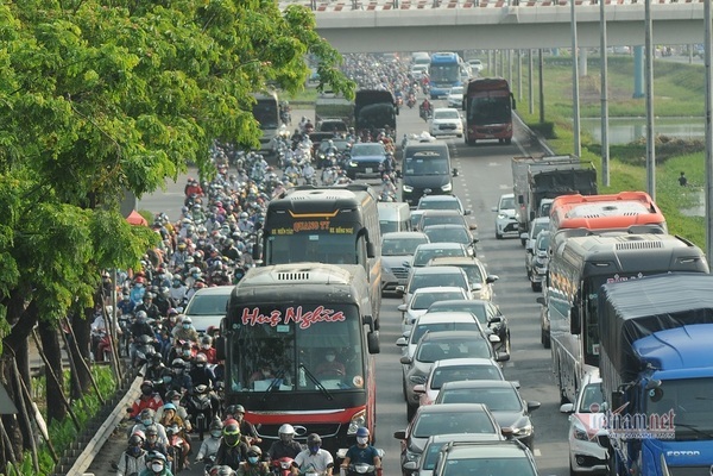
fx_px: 4307
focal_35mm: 218
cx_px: 356
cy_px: 238
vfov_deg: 6.3
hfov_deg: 9.5
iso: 250
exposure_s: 1/1000
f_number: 4.5
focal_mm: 145
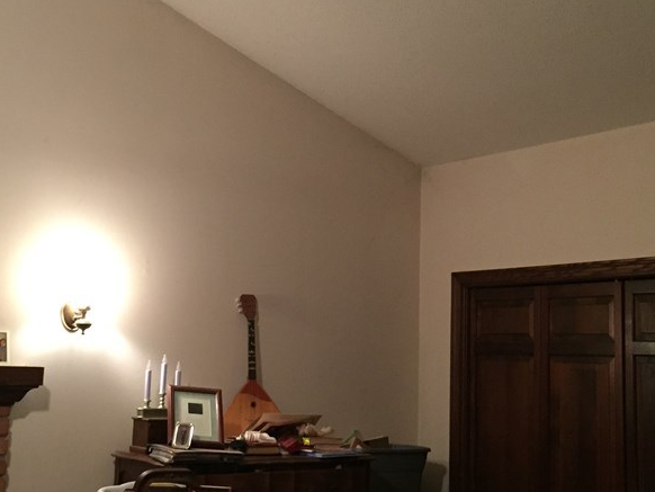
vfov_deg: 28.6
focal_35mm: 51
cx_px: 311
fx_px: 965
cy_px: 223
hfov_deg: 37.5
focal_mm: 4.15
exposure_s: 1/20
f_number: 2.2
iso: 250
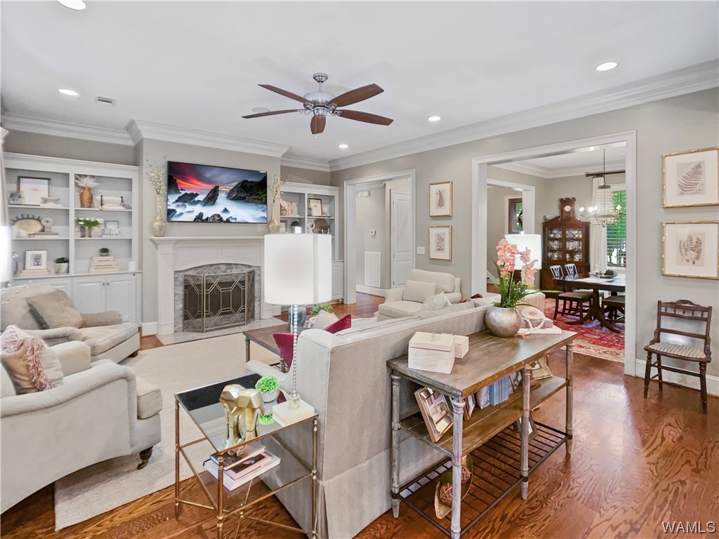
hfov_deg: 67.3
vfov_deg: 53.1
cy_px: 270
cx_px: 360
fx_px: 540
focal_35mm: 26
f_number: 1.5
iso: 250
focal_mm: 5.7
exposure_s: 1/60
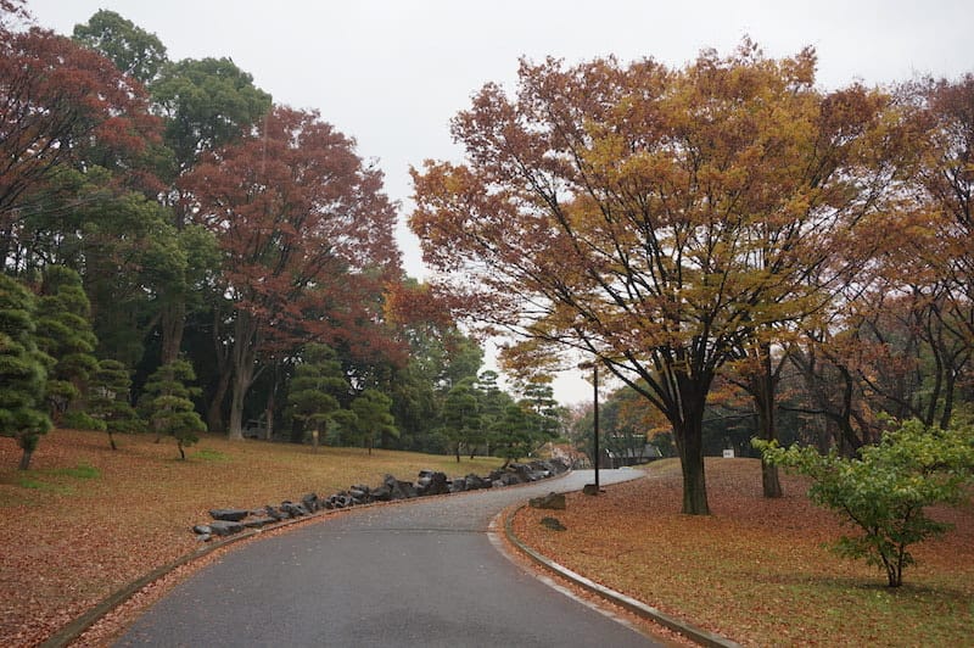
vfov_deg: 41.6
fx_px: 852
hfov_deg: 59.5
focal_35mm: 32
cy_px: 324
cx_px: 487
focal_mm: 21
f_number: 4.5
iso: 100
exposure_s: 1/80
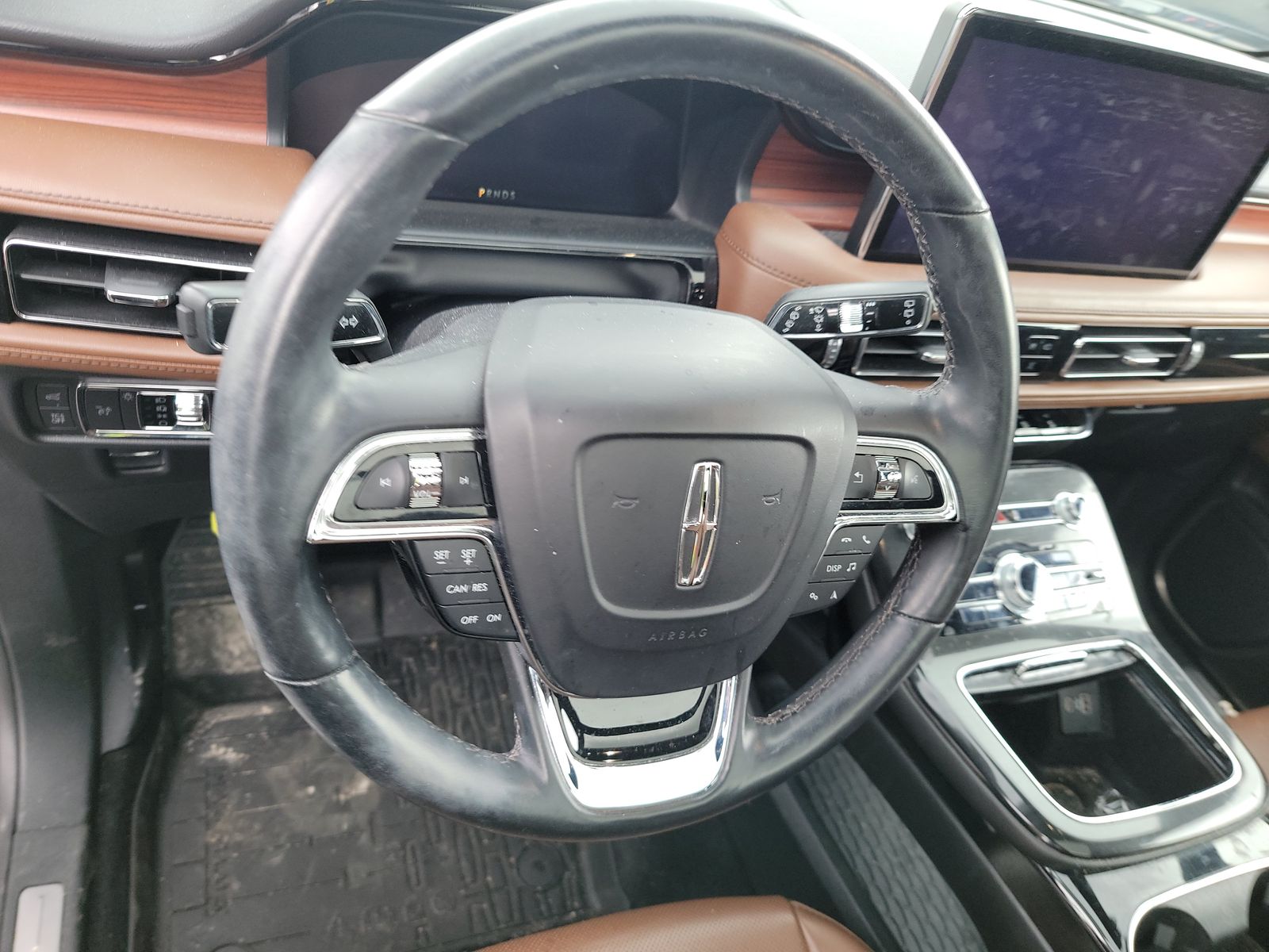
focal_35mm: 24
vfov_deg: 56.8
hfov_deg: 71.6
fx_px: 880
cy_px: 476
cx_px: 634
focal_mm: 6.7
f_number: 1.8
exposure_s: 1/60
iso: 284
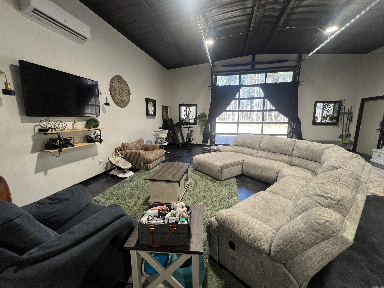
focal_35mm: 13
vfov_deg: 89.9
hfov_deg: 106.2
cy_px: 144
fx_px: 144
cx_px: 192
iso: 64
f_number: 1.8
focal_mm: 1.57
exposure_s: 1/120
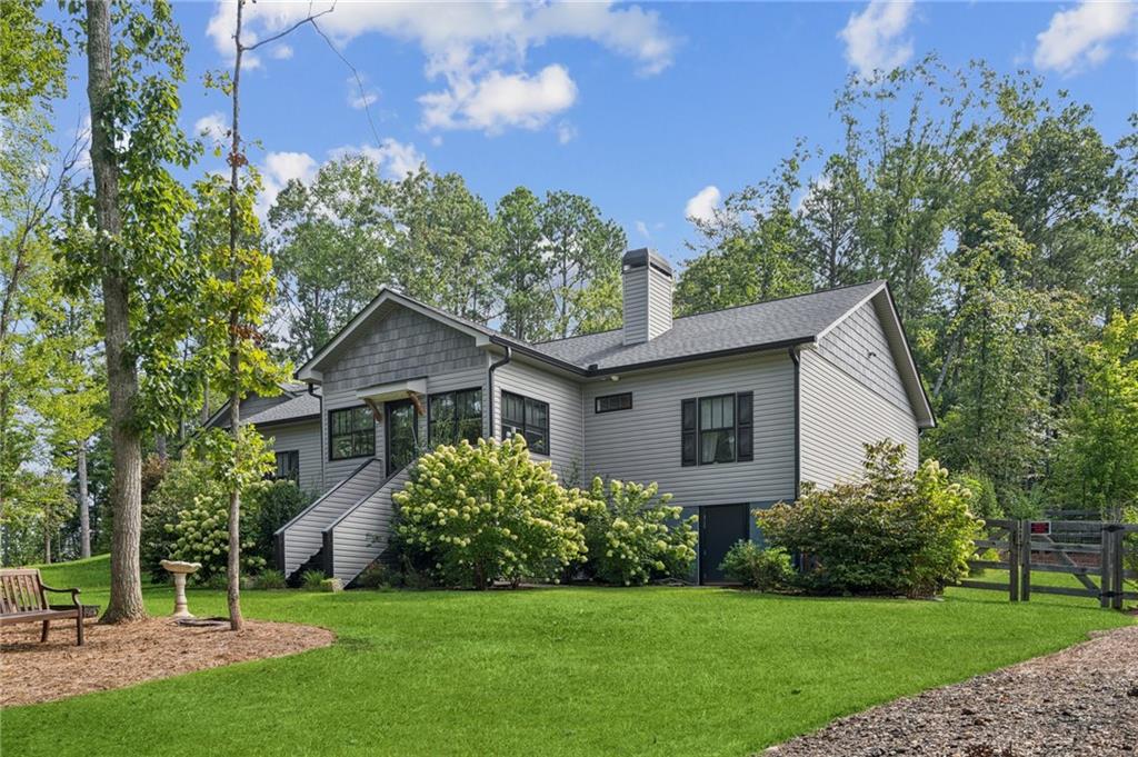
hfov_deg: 63.7
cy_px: 378
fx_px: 916
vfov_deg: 44.9
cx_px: 569
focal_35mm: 29
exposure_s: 1/125
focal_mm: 29
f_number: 5.6
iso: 100
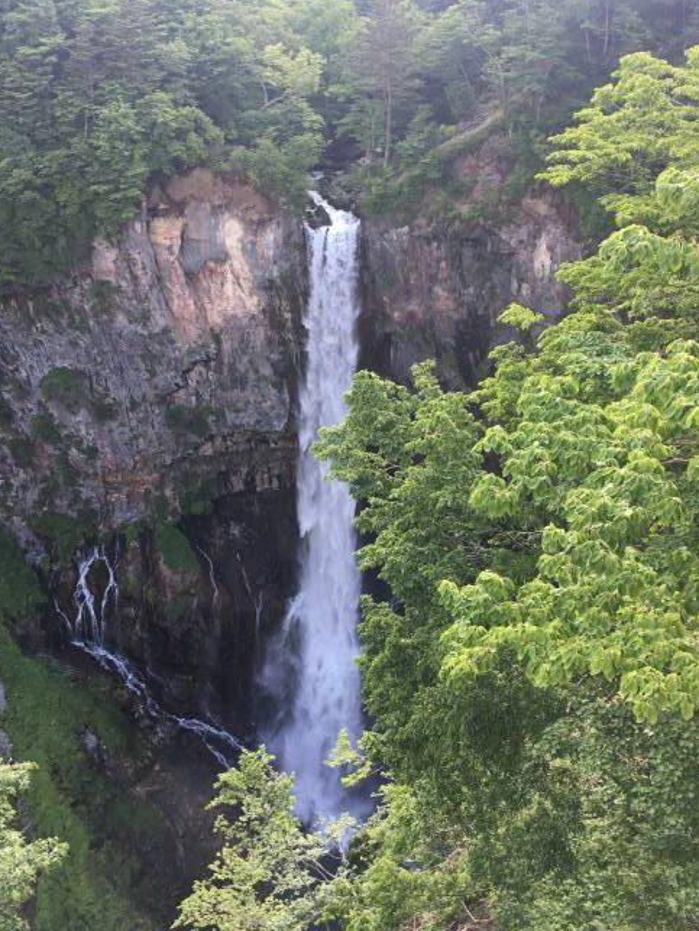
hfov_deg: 39.6
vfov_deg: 51.3
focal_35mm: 36
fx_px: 969
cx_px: 331
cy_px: 422
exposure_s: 1/120
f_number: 2.2
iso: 25
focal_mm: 4.15
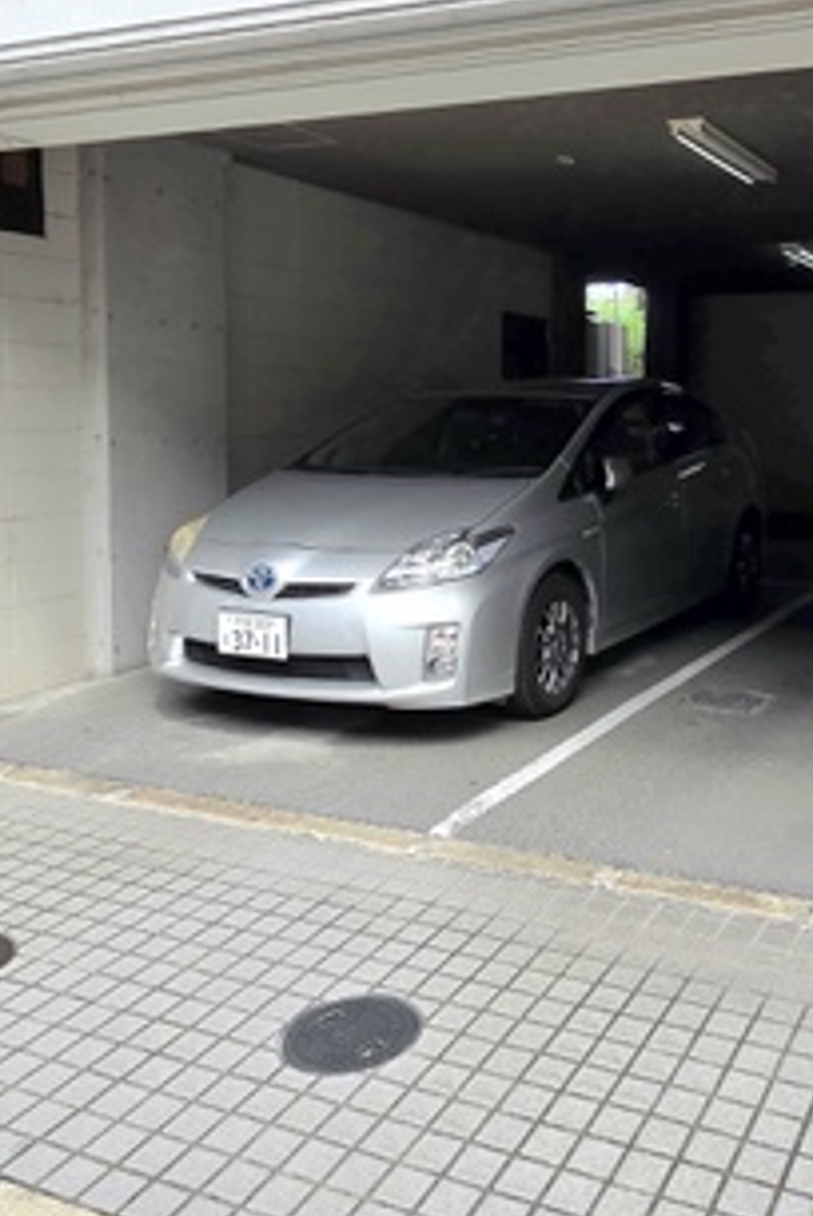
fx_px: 1048
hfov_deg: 40.8
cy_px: 488
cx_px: 642
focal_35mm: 31
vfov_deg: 59.8
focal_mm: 2.2
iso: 50
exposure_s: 1/667
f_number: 2.2
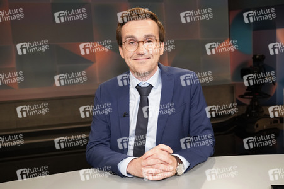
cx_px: 142
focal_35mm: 31
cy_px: 94
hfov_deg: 60.3
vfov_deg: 42.3
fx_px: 244
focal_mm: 31
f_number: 5
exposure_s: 1/160
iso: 2000
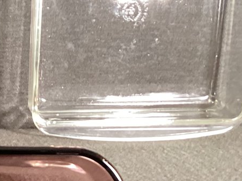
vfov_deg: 14.1
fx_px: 727
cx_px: -46
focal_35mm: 104
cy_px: 158
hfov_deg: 18.0
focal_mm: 3.3
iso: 250
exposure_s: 1/40
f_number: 2.4
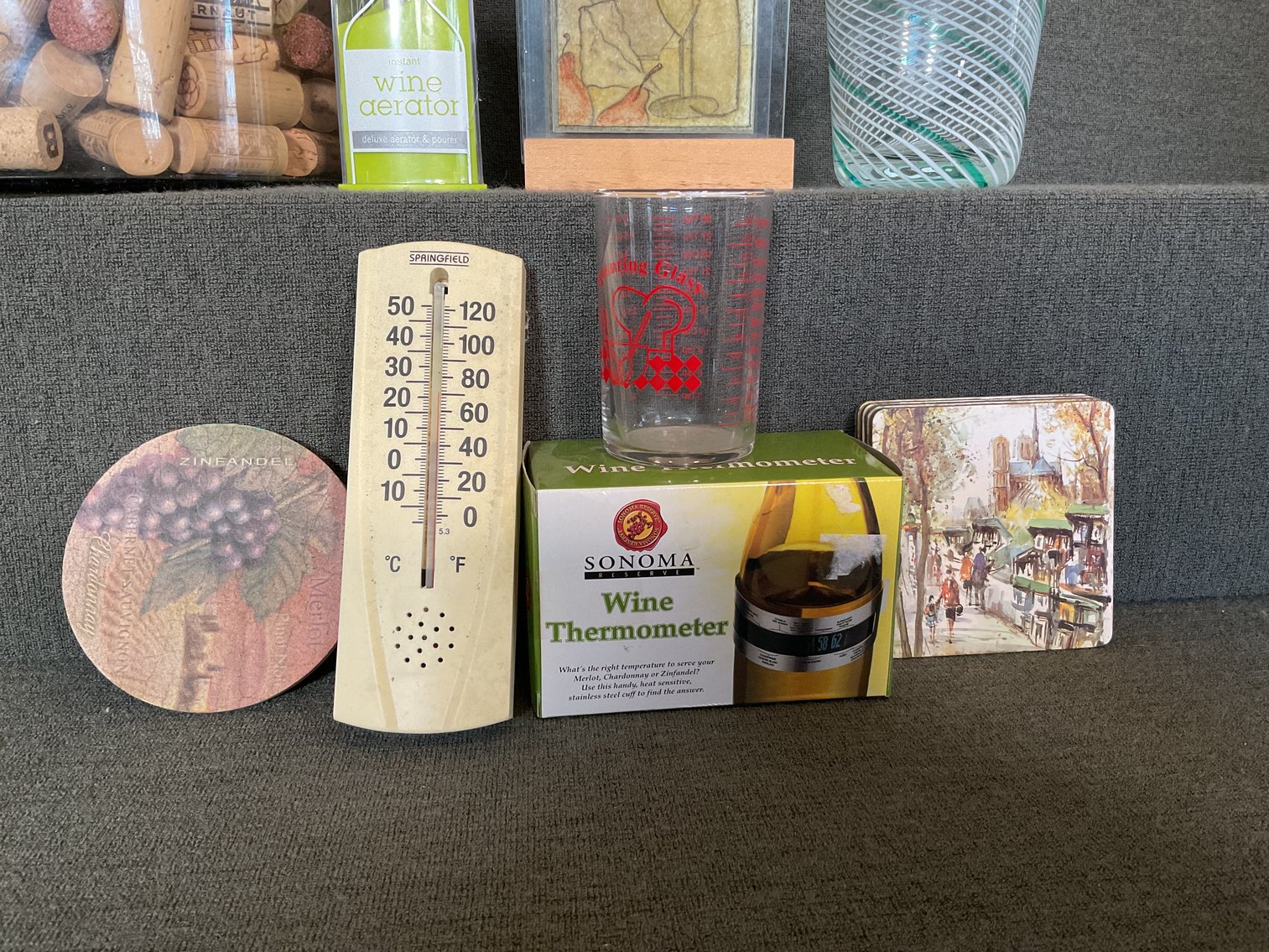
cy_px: 476
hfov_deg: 61.7
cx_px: 634
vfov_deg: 48.2
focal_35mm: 29
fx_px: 1063
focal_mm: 3
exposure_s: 1/50
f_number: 1.8
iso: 160
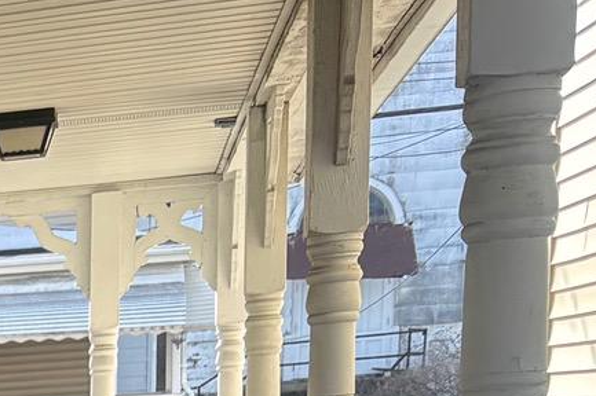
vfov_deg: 9.7
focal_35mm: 128
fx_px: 2117
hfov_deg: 12.9
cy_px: 898
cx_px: -754
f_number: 1.6
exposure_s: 1/701
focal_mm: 5.96
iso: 50
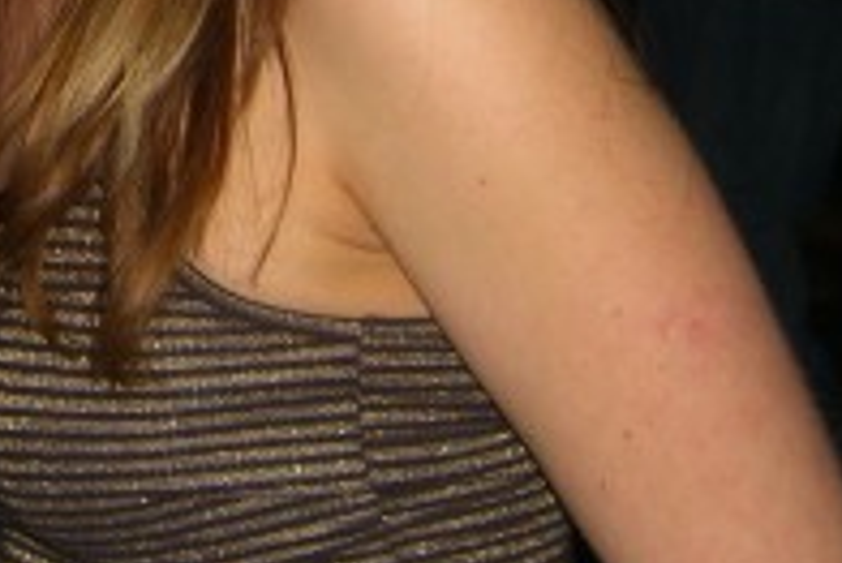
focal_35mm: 121
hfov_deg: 16.7
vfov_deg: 11.0
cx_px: 90
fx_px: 2832
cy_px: -228
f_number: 2.8
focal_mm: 7.9
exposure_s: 1/60
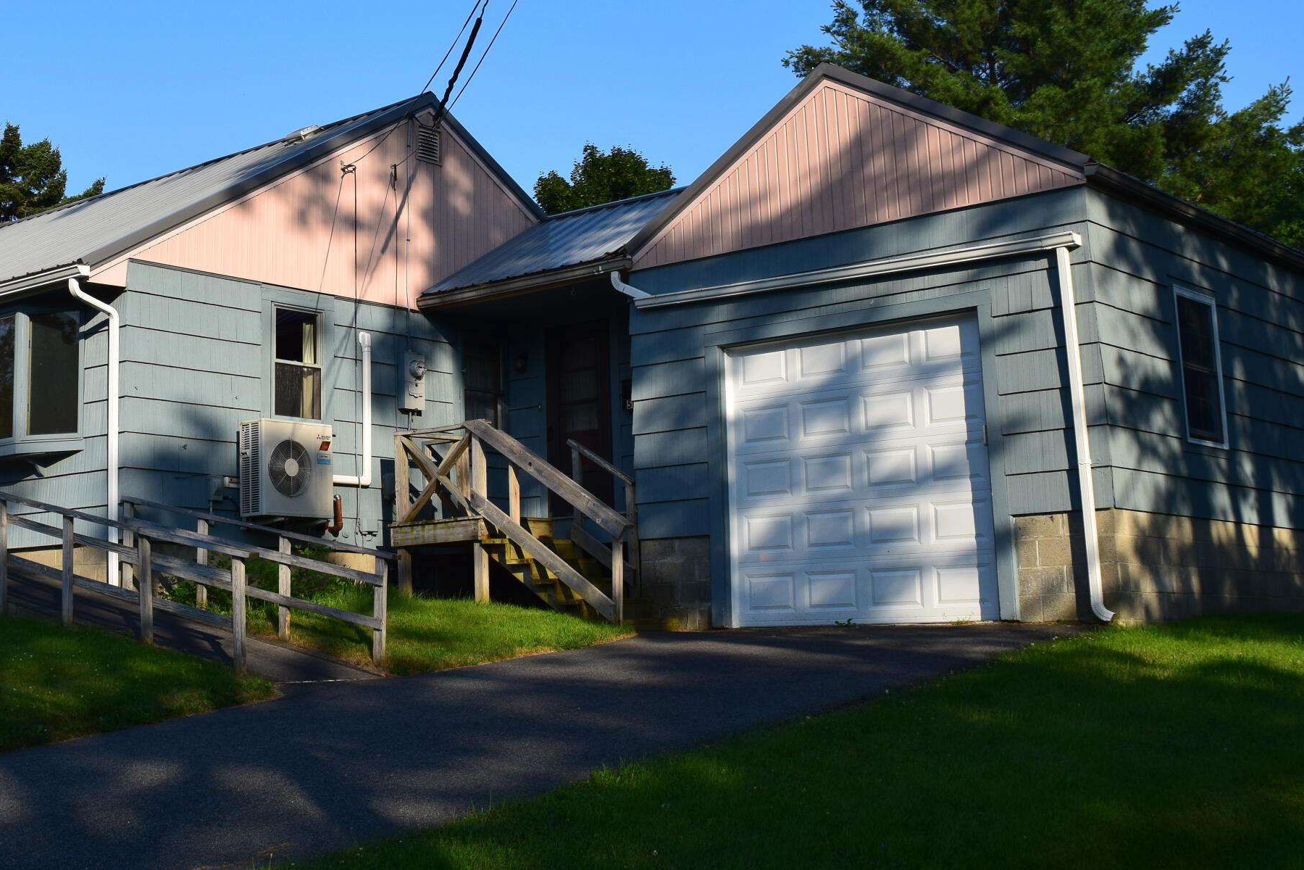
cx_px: 424
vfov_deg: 26.9
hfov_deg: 39.1
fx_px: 1811
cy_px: 306
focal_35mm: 50
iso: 280
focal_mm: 20
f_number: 11
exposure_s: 1/500
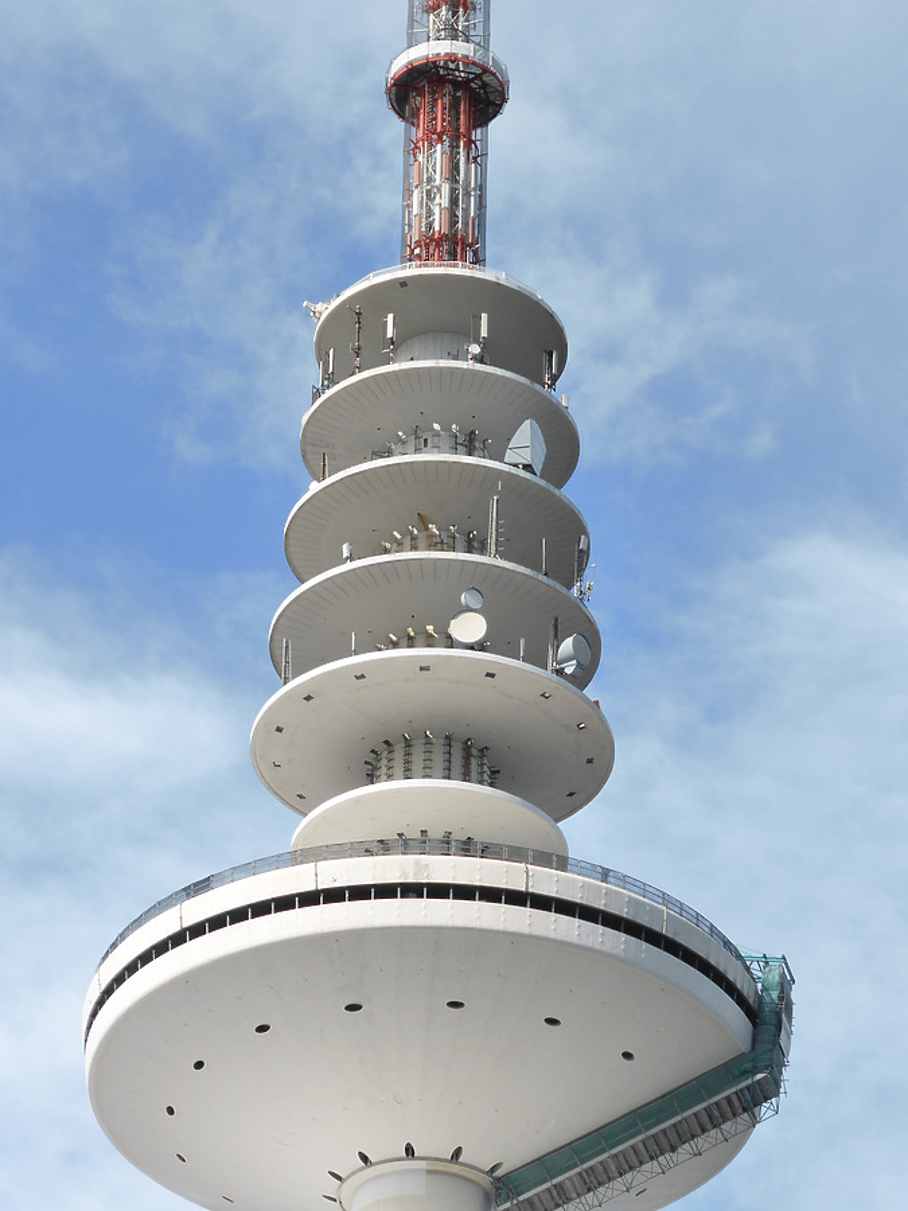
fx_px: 5596
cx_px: 454
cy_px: 606
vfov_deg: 12.3
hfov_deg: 9.3
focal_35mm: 160
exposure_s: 1/400
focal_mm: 25.9
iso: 160
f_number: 5.4
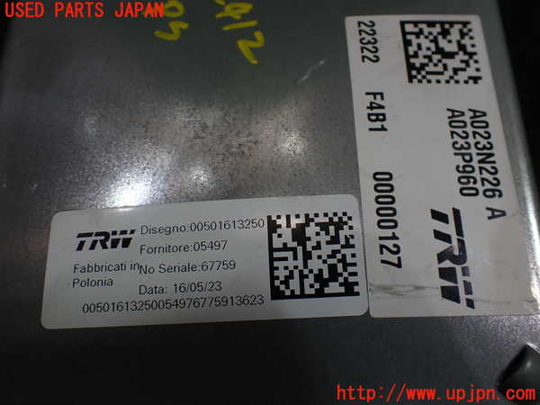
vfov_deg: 46.8
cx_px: 270
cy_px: 202
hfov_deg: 60.0
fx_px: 468
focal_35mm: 30
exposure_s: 1/125
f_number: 2.3
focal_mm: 5.4
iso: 125
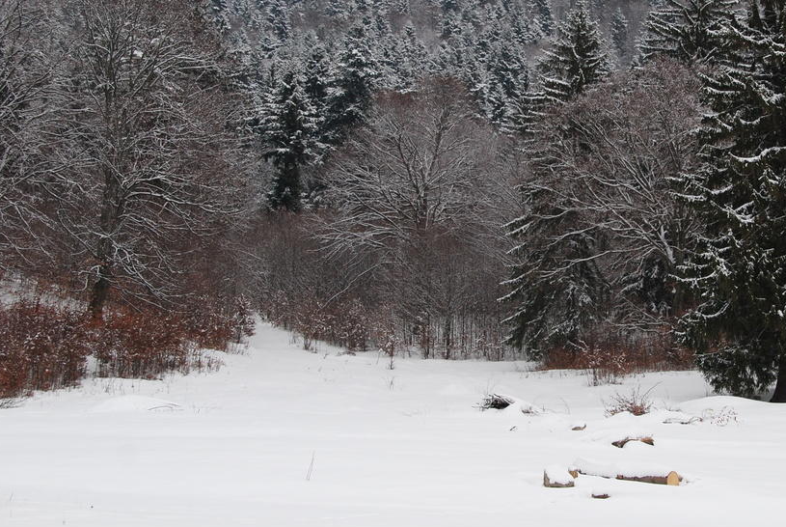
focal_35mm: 80
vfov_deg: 17.1
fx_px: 1746
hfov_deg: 25.1
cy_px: 205
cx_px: 591
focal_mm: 31
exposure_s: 1/125
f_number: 5.6
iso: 200
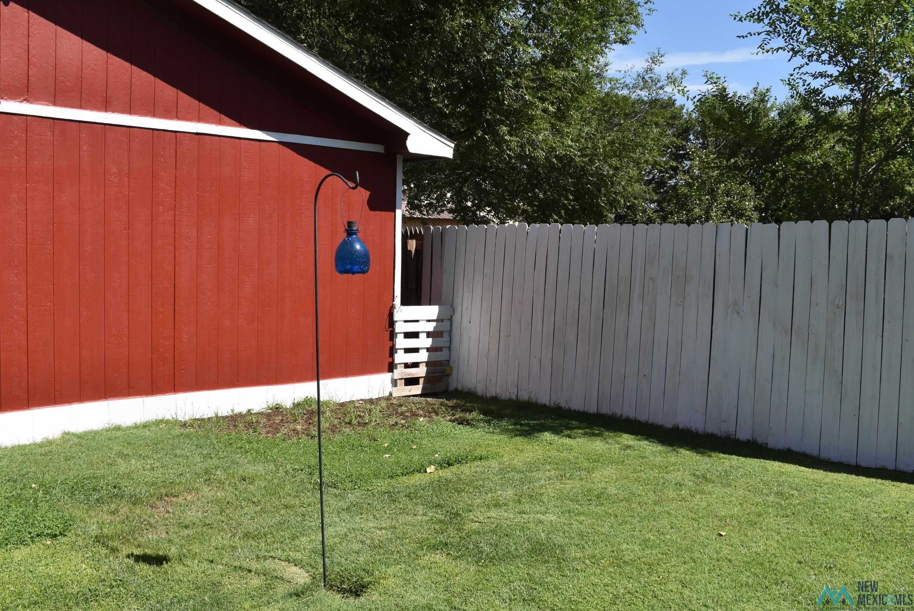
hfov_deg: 53.1
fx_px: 915
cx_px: 457
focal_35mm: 36
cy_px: 306
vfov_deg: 36.9
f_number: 10
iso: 200
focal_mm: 24
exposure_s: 1/400
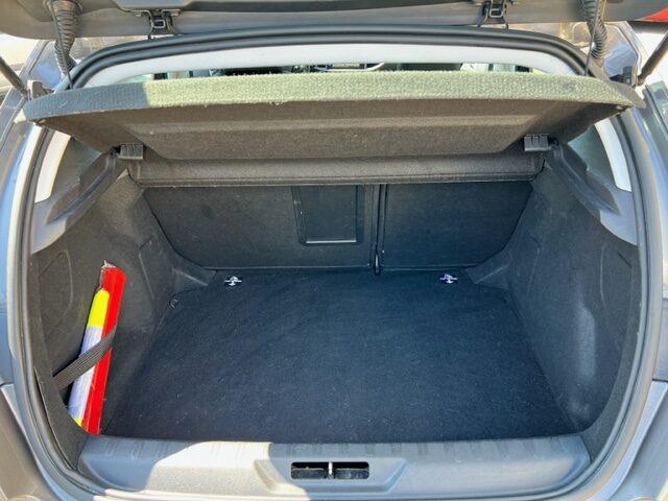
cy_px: 250
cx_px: 334
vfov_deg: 53.1
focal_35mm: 26
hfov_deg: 67.3
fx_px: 502
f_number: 1.5
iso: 100
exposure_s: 1/121
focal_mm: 5.7
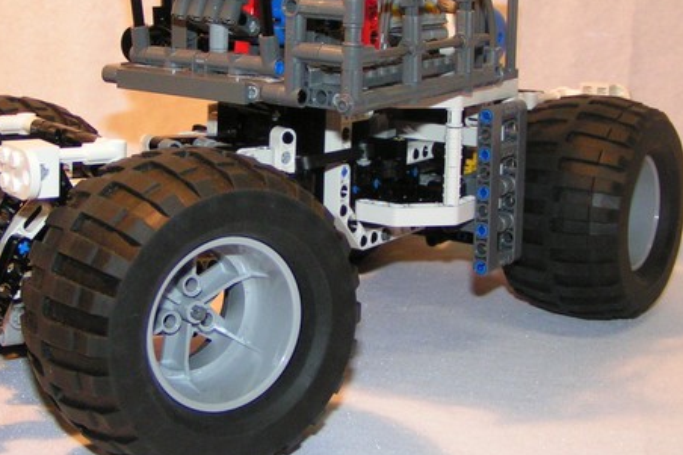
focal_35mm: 56
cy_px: 135
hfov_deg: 35.4
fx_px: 1062
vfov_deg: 24.0
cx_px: 248
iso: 200
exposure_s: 1/40
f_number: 2.8
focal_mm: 5.8
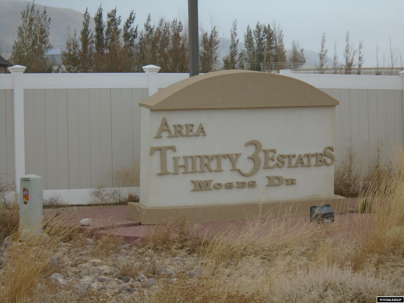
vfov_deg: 11.4
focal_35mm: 130
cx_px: 202
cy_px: 152
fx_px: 1517
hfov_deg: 15.2
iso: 100
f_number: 6.4
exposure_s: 1/125
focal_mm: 23
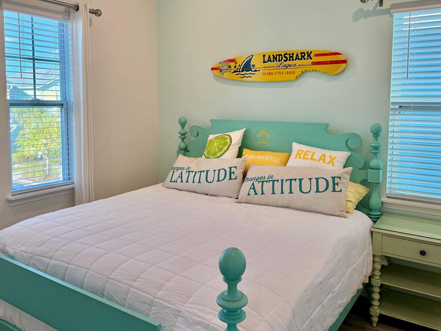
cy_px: 132
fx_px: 369
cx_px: 230
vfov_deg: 47.9
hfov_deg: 61.6
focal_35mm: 29
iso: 100
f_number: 1.78
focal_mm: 6.76
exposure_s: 1/338
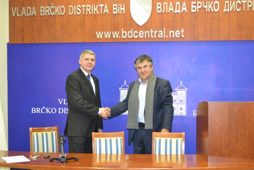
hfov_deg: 36.8
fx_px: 381
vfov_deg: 25.1
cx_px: 136
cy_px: 93
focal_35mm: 54
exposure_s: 1/60
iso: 2000
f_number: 4.8
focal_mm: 32
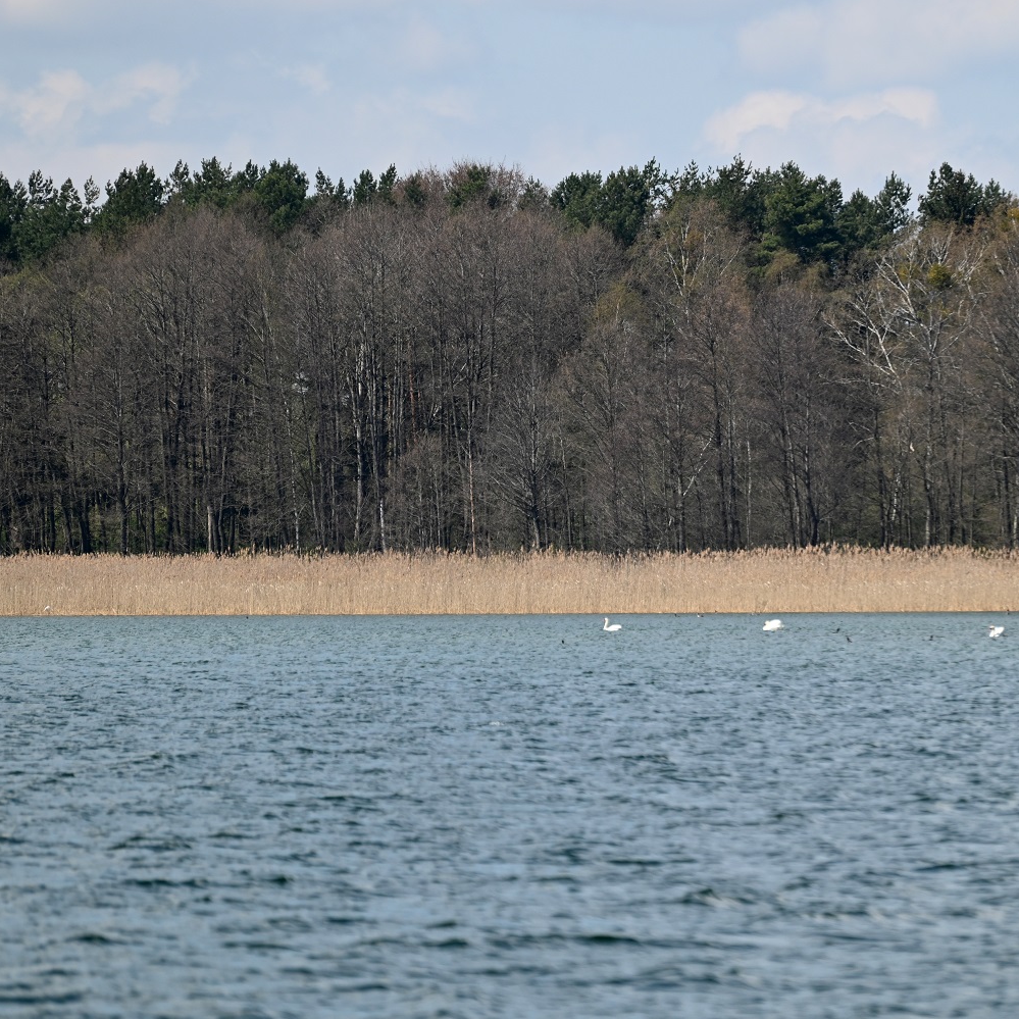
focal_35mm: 383
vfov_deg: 4.6
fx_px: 12756
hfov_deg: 4.6
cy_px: 510
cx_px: 712
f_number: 5.6
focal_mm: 300
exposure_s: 1/1000
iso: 250
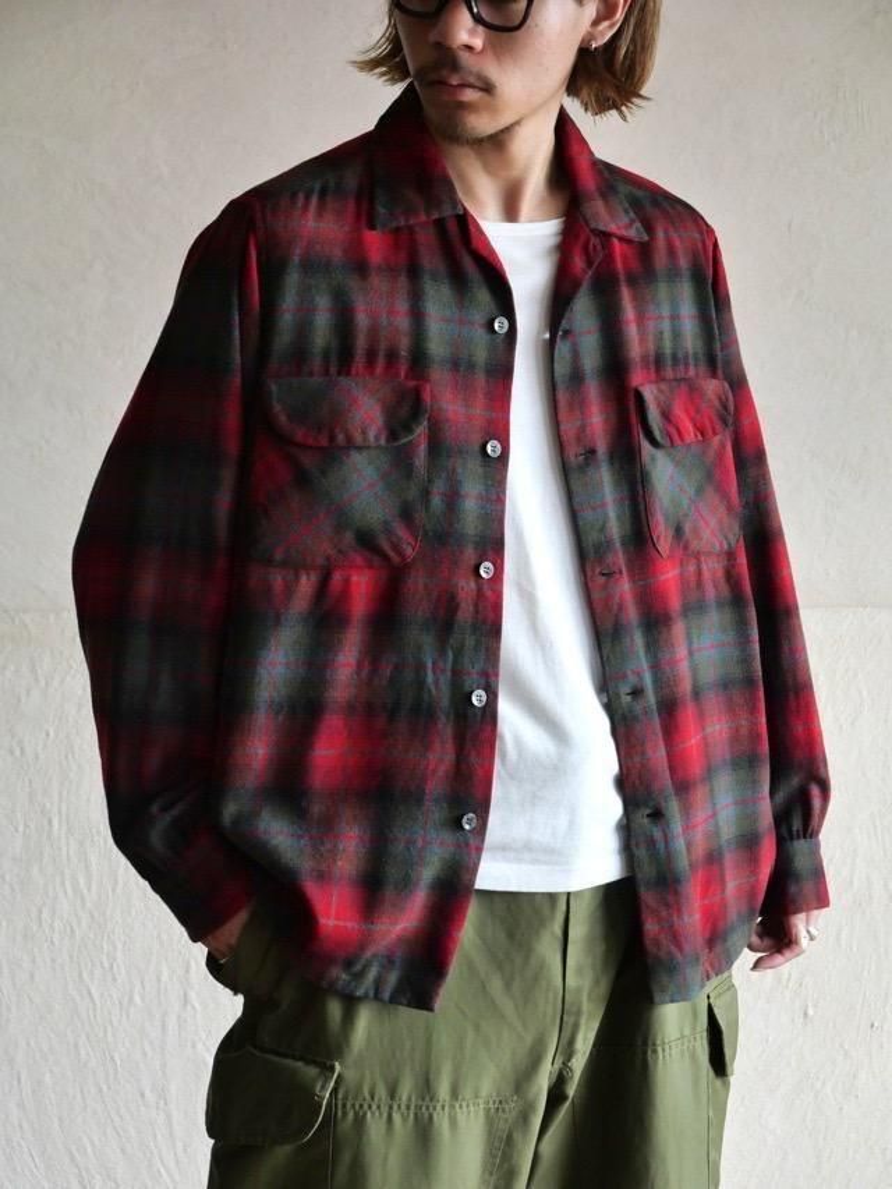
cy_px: 594
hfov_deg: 16.1
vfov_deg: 21.3
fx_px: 3160
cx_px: 446
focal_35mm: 92
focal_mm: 46
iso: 1250
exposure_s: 1/100
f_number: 3.9
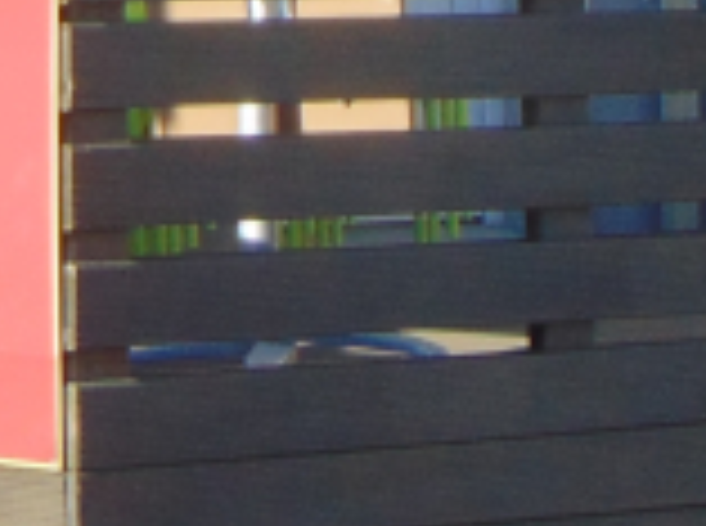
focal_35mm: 327
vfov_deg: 4.5
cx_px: -418
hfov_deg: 6.0
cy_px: -495
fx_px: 6654
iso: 80
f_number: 3.5
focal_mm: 9
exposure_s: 1/500
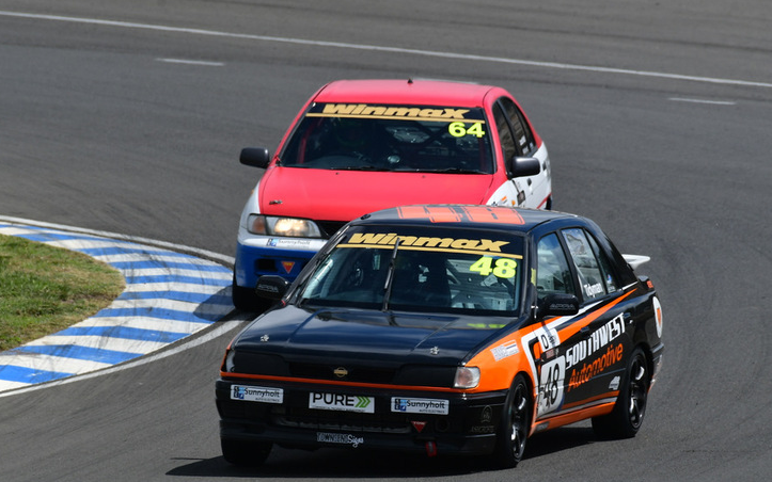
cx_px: 389
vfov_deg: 1.6
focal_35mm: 846
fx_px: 17801
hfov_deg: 2.5
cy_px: 231
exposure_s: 1/640
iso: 200
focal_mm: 500
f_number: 10
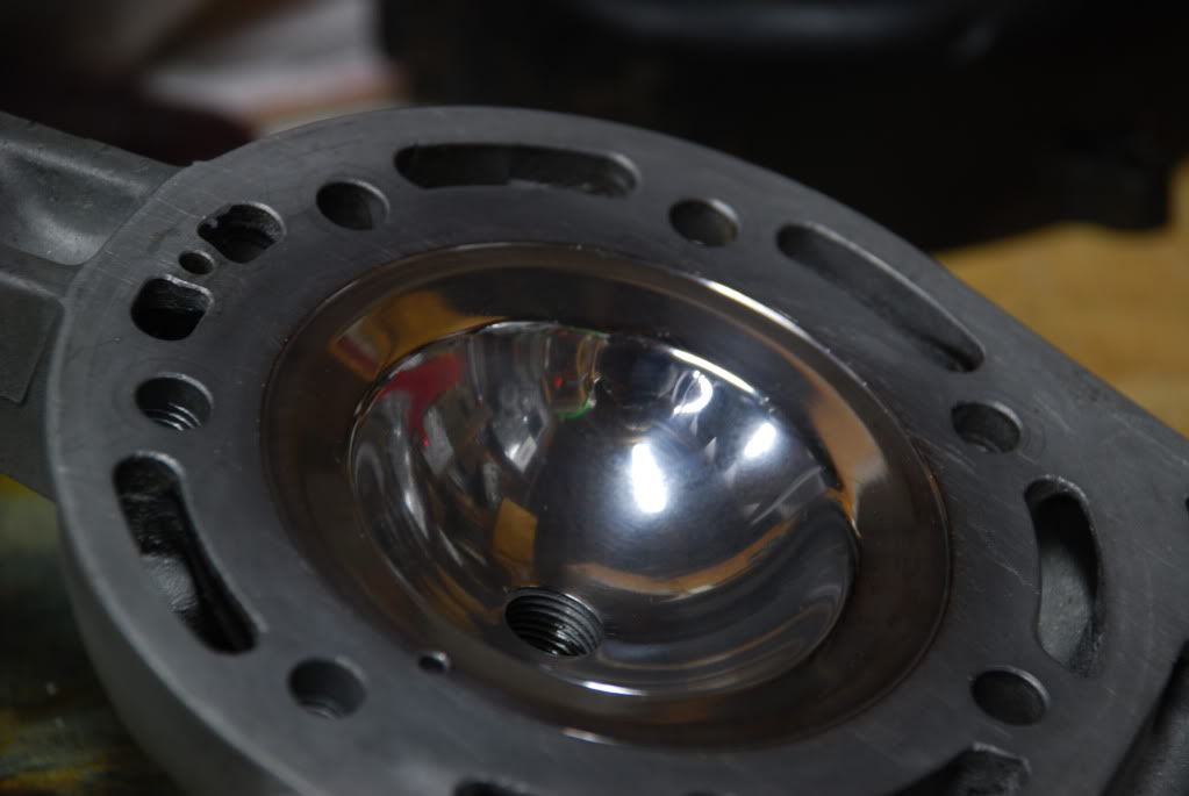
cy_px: 398
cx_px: 594
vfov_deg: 6.8
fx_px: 6697
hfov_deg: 10.1
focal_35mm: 202
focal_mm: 135
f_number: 5.6
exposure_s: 1/3.33
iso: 100
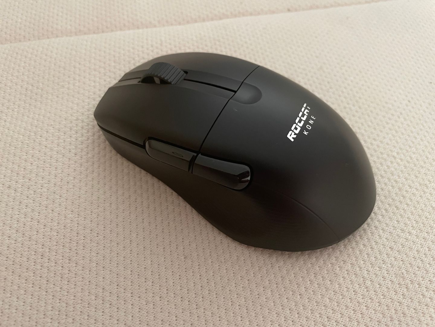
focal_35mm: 26
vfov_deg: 53.1
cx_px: 218
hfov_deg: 67.3
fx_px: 327
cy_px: 164
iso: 500
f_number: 1.6
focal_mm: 4.2
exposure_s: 1/55
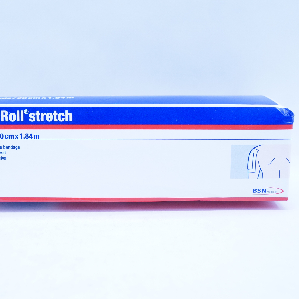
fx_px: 515
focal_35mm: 53
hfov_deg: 32.2
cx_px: 105
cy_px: 150
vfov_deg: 32.4
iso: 800
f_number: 5.6
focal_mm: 27
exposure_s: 1/100
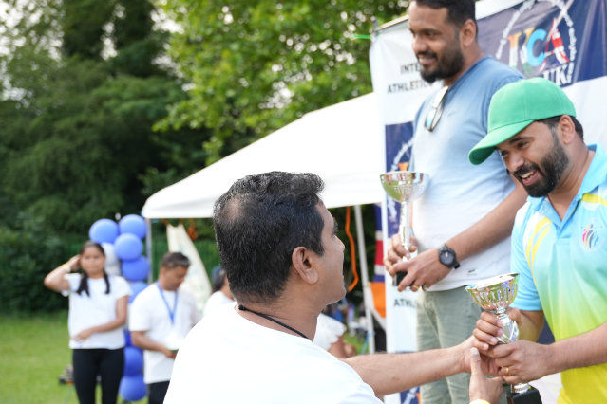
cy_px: 258
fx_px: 815
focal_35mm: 48
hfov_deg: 39.7
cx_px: 462
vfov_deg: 27.8
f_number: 2.8
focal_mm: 30.2
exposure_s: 1/250
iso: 250
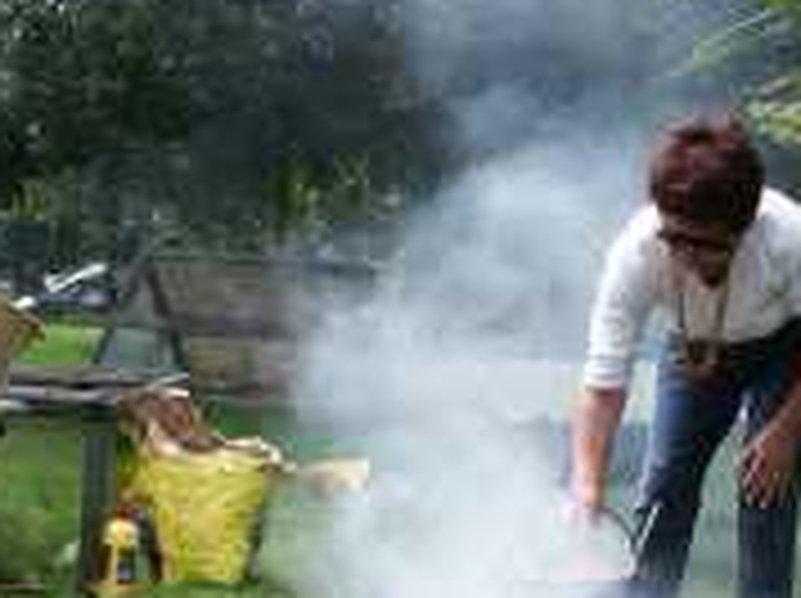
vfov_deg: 18.0
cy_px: 454
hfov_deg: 23.6
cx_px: 693
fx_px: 1872
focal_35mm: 81
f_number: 4.5
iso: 100
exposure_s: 1/250
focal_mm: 7.86
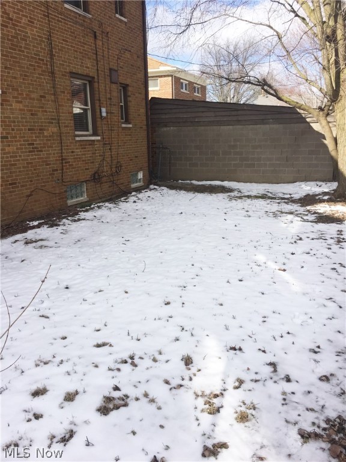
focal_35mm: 29
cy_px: 231
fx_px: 386
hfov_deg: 48.2
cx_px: 173
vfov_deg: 61.7
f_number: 2.2
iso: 32
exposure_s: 1/1199
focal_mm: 4.15
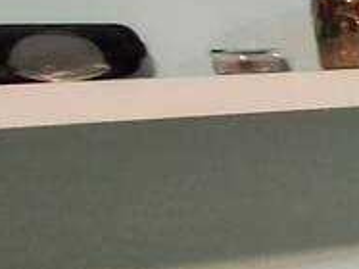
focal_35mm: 100
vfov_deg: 14.8
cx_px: 1376
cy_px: 152
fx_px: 1036
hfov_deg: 8.6
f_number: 2.2
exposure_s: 1/40
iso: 400
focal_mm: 1.74
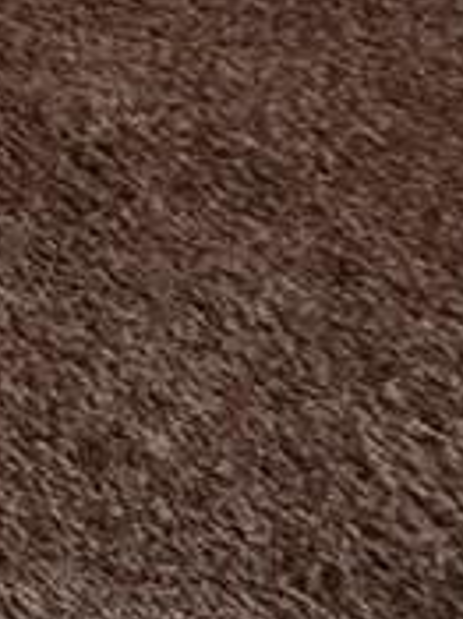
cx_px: -1866
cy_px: -1344
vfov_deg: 10.4
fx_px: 2125
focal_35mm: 119
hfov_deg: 6.3
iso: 250
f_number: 2.2
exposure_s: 1/60
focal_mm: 2.2
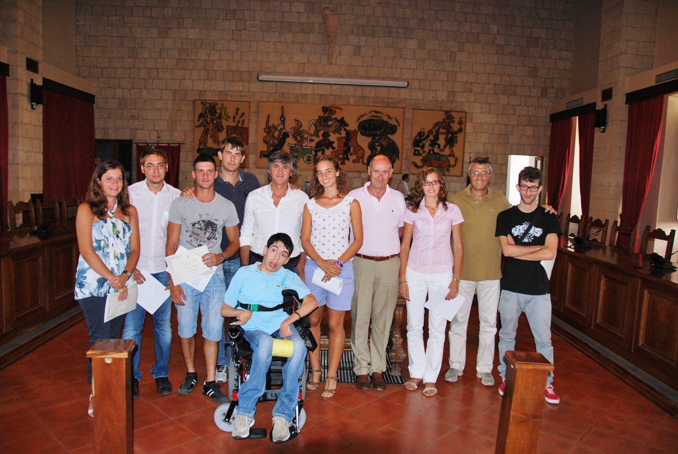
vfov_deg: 48.1
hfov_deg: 67.3
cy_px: 227
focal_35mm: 27
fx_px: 509
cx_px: 339
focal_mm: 18
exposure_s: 1/60
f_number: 3.5
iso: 200
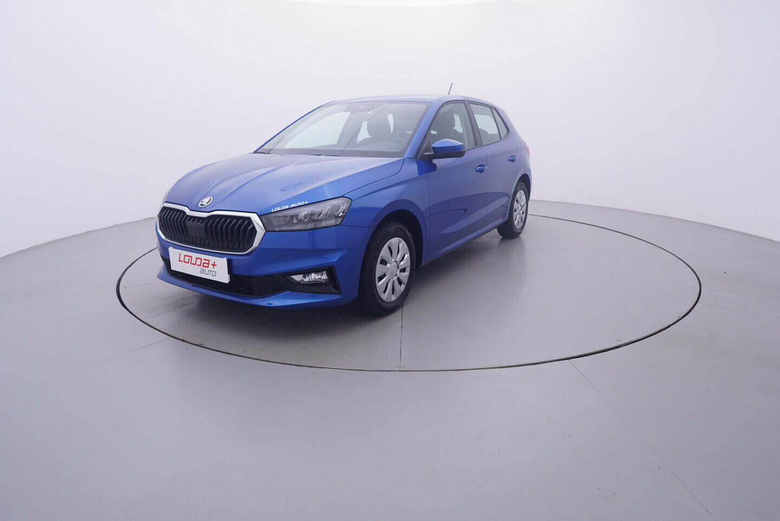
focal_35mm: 22
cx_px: 390
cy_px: 260
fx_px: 488
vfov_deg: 56.2
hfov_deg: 77.3
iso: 200
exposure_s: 1/80
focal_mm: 15
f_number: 5
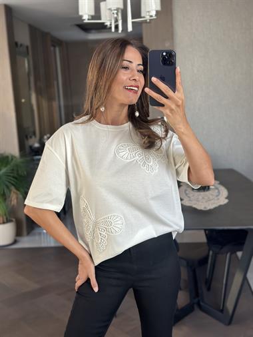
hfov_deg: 30.3
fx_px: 467
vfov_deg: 39.6
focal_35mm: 48
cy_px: 168
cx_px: 126
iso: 125
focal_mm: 6.86
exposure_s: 1/81
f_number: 1.78
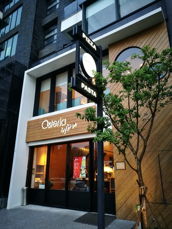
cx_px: 86
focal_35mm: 27
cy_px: 114
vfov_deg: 65.3
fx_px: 179
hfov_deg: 51.4
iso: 200
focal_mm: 4.5
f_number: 2.2
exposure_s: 1/30
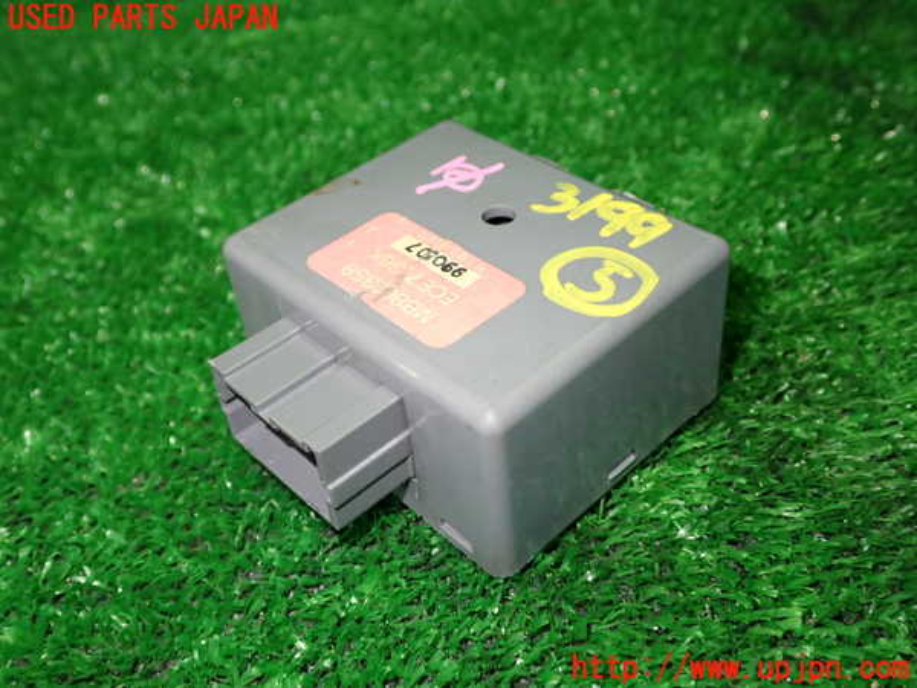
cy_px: 344
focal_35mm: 36
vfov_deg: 39.7
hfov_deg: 51.4
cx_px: 458
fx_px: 954
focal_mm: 6.37
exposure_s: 1/40
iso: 400
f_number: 2.5
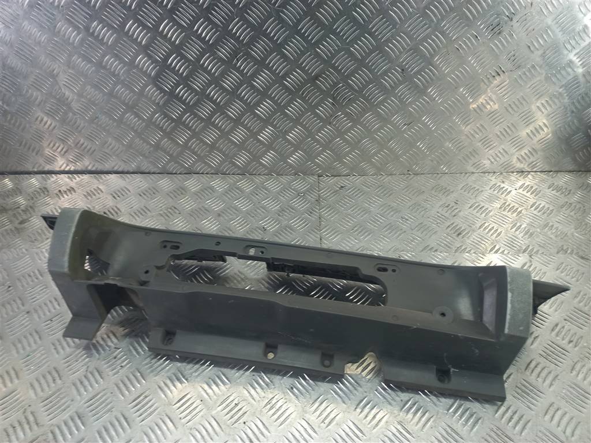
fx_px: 427
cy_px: 222
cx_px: 296
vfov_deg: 54.9
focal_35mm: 25
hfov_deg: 69.4
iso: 80
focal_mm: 4.6
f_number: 1.8
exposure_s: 1/50
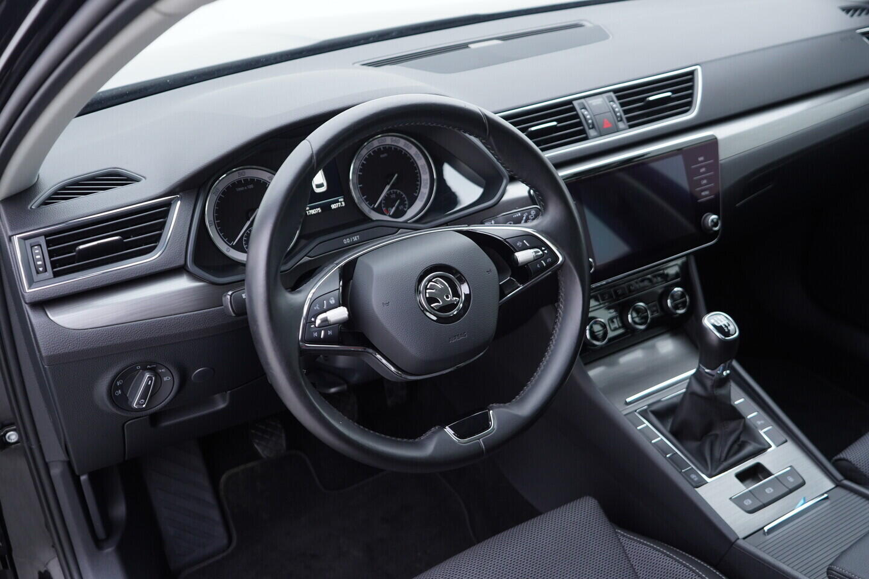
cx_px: 434
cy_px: 290
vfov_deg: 36.9
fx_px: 869
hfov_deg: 53.1
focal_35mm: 36
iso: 200
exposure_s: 1/40
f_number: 2.8
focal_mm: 24
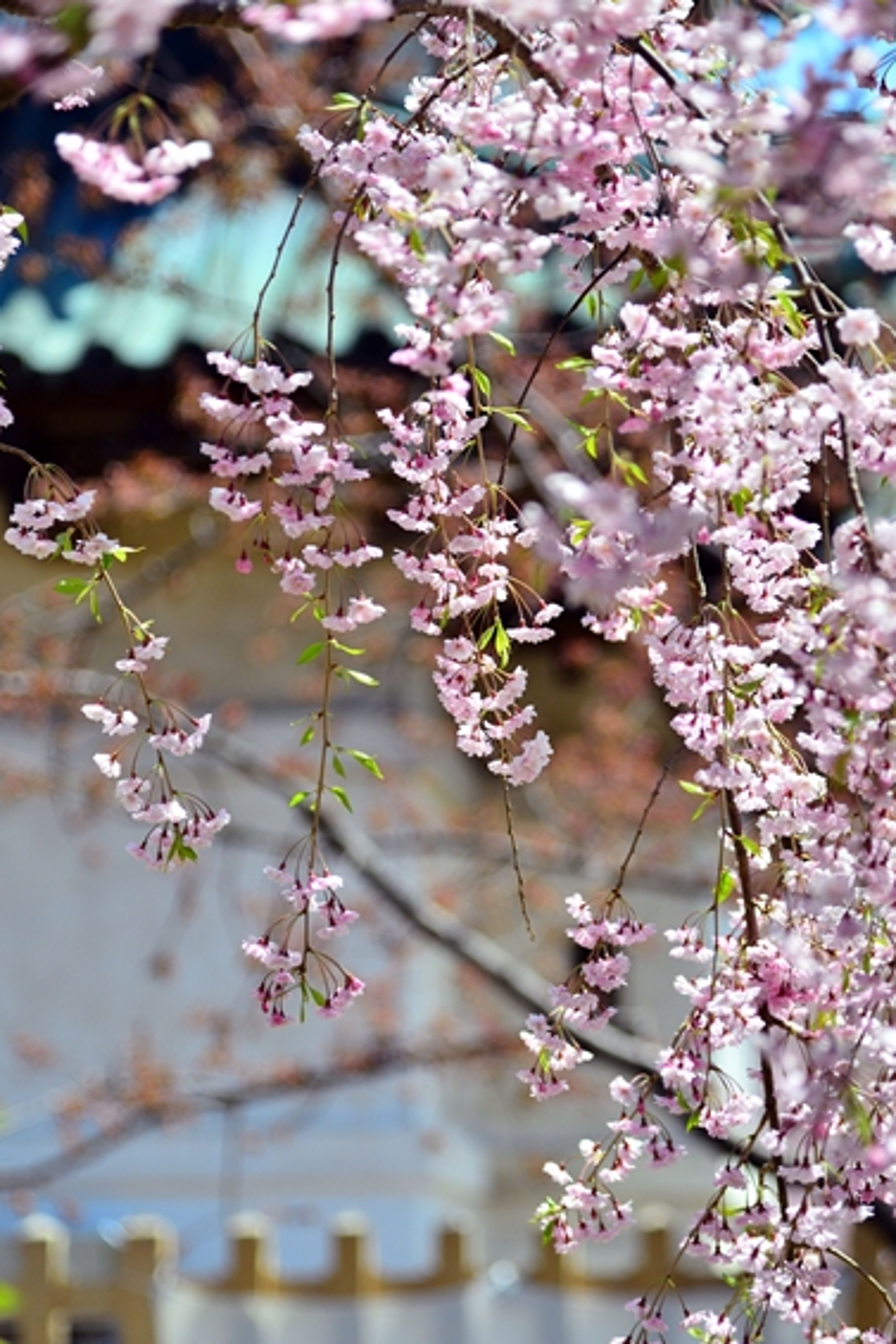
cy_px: 773
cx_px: 613
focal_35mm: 170
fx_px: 6342
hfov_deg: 8.1
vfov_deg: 12.1
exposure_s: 1/3200
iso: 400
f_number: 4
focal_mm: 120
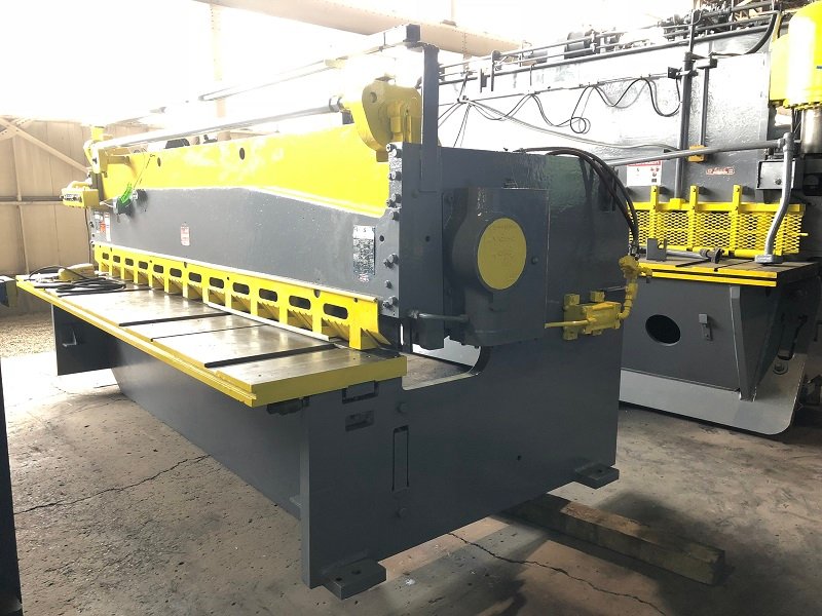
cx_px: 411
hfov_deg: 63.4
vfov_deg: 49.7
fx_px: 665
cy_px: 308
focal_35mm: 28
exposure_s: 1/15
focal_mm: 3.99
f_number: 1.8
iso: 80
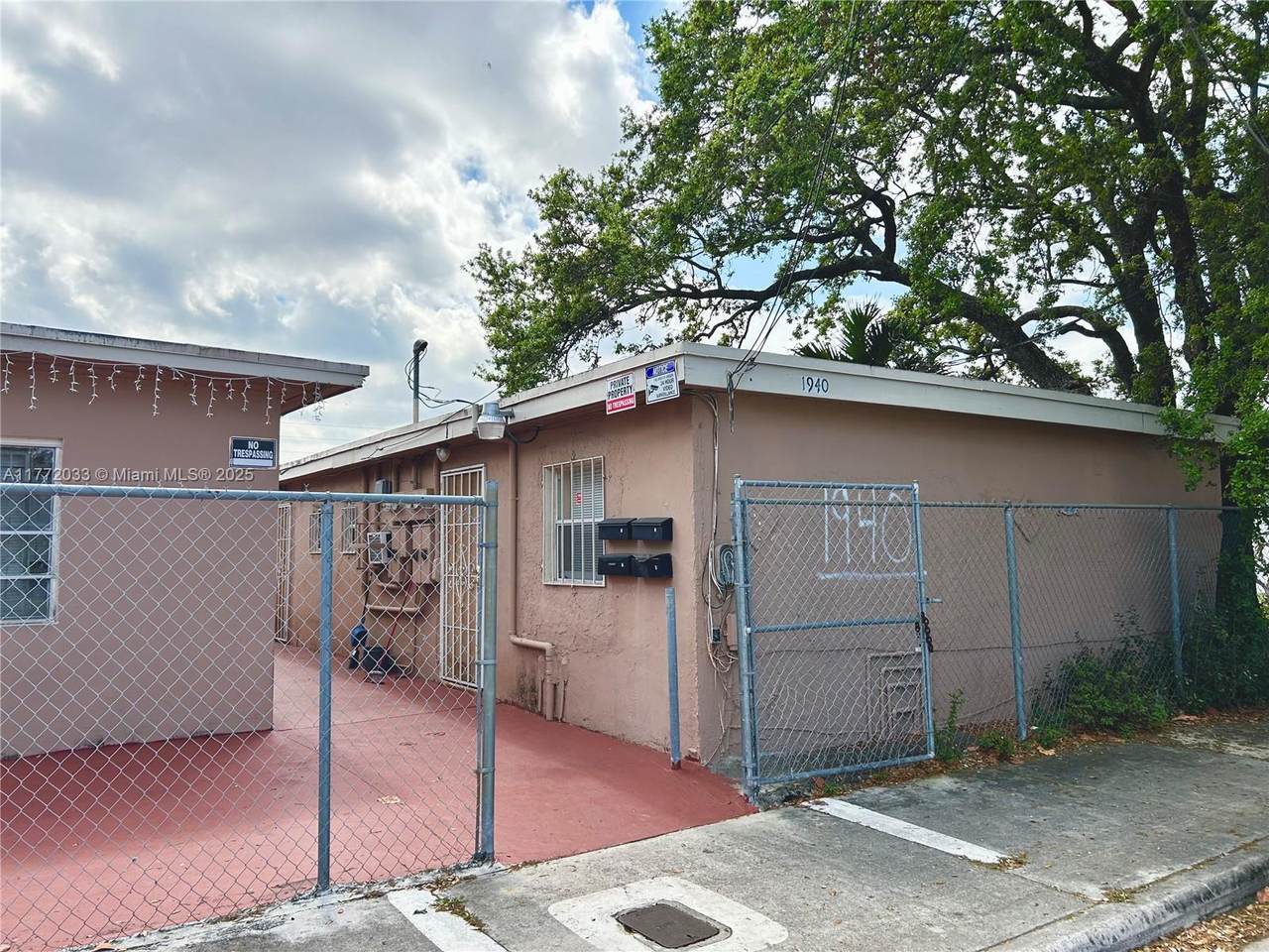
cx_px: 634
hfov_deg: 67.3
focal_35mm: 26
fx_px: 953
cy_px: 476
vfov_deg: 53.1
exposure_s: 1/3077
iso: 50
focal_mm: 5.7
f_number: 1.5
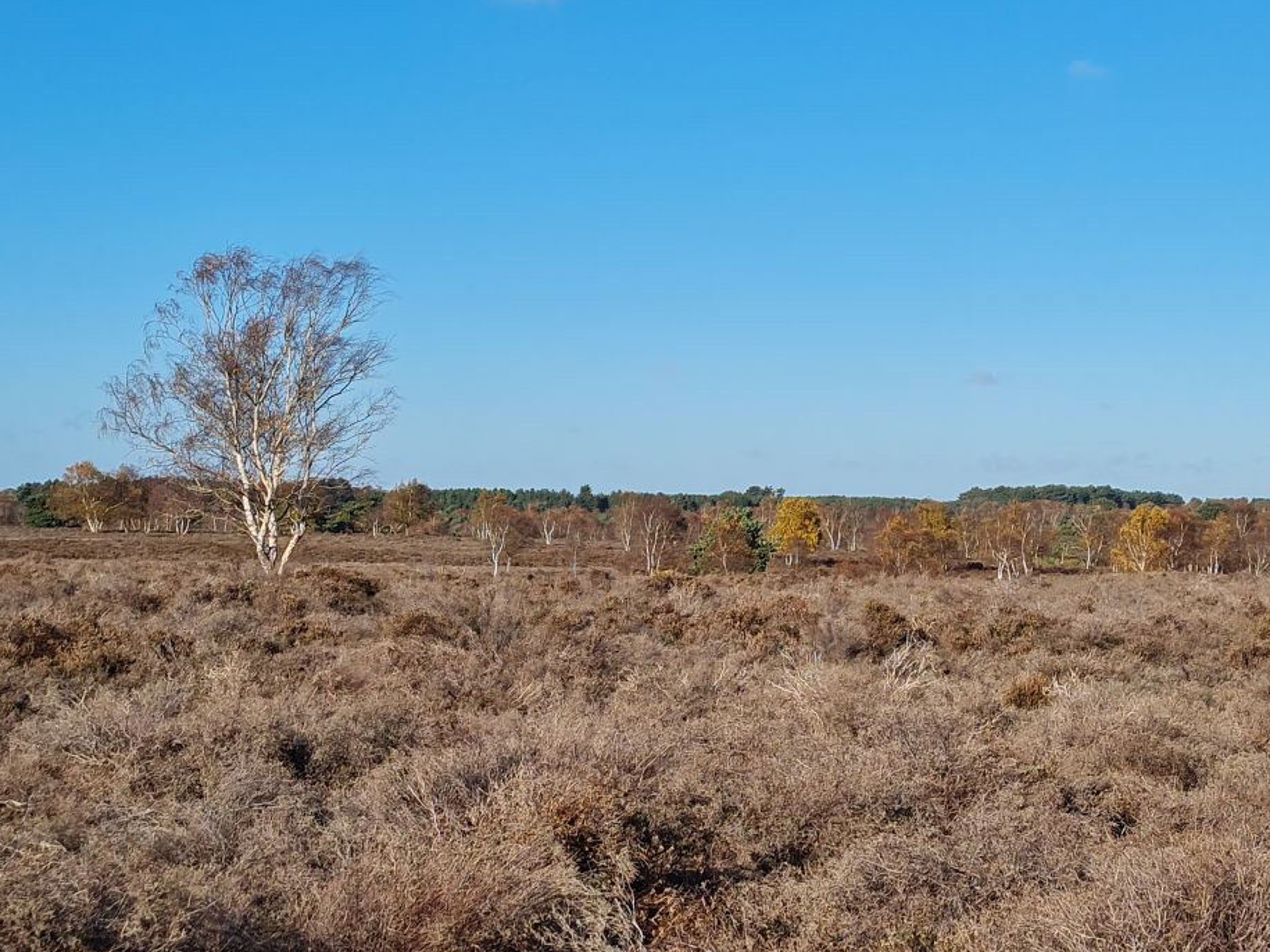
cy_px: 489
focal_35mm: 27
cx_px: 636
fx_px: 990
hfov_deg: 65.3
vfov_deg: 51.3
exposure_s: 1/3125
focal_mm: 5.4
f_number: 1.8
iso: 50
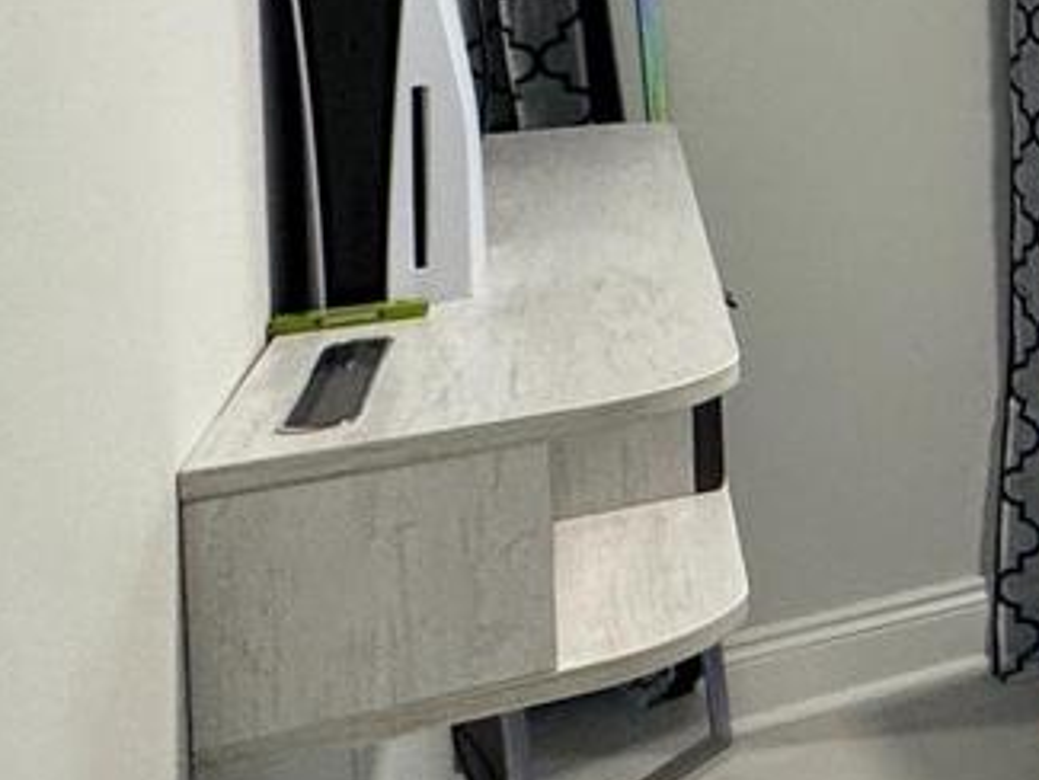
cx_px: 2008
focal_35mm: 62
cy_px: -134
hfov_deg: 19.7
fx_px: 1862
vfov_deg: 22.0
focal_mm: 2.22
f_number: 2.2
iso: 200
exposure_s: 1/60
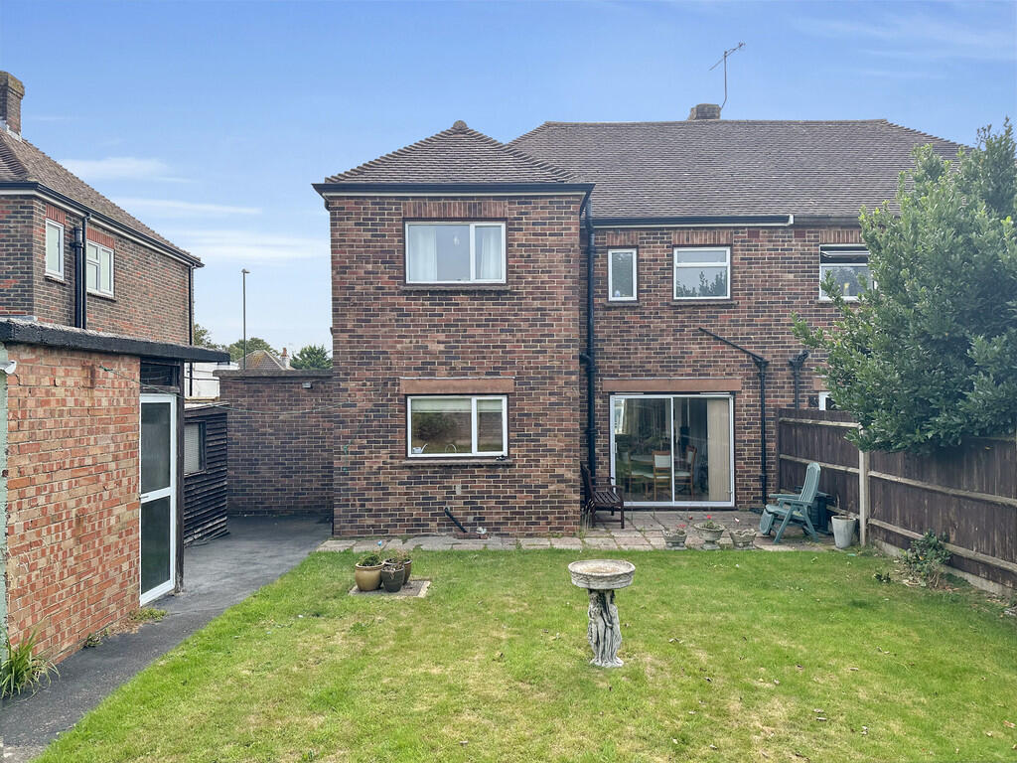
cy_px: 382
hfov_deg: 71.6
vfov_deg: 56.8
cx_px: 508
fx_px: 705
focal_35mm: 24
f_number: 1.78
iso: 80
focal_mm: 6.86
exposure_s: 1/1779
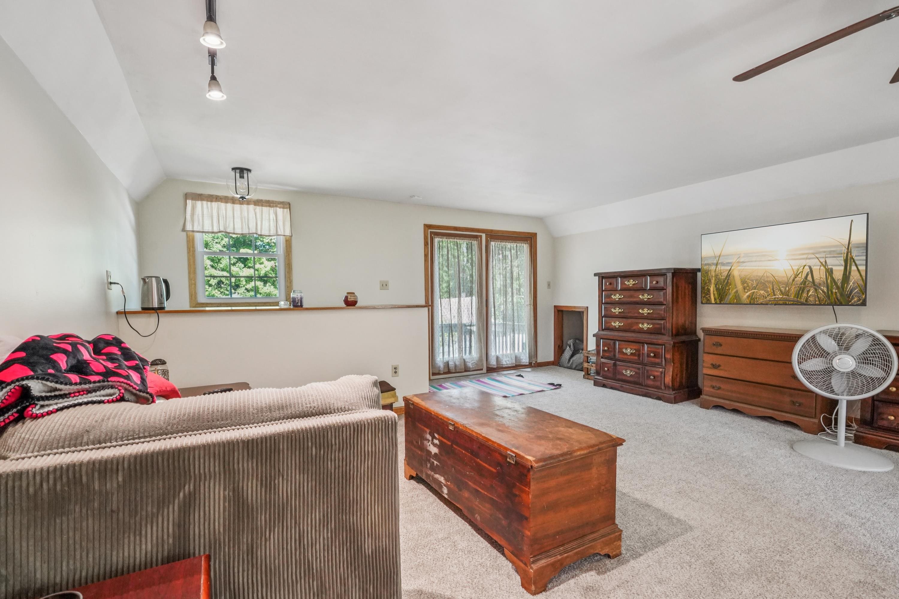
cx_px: 450
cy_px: 300
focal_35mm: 16
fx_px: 400
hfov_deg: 96.7
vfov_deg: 73.7
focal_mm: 16
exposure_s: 1/30
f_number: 8
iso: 2000
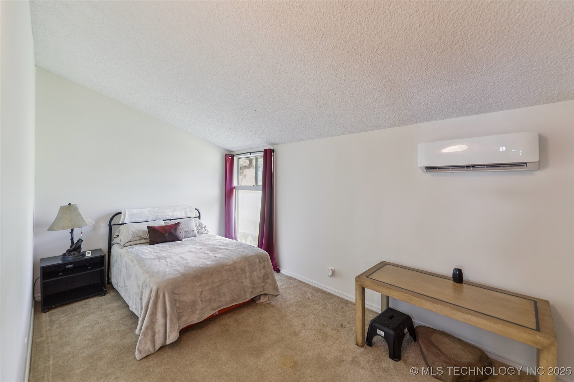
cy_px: 191
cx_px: 287
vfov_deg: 78.8
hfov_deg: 101.9
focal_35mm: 15
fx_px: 233
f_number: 2.8
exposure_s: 1/20
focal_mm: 14.6
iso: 400
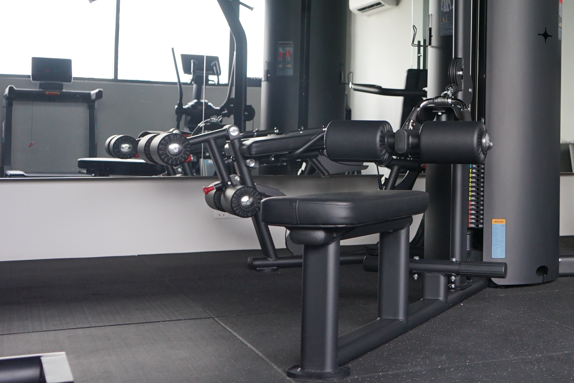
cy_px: 89
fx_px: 877
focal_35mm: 55
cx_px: 506
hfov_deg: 34.4
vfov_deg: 24.3
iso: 800
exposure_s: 1/160
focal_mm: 31
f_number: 4
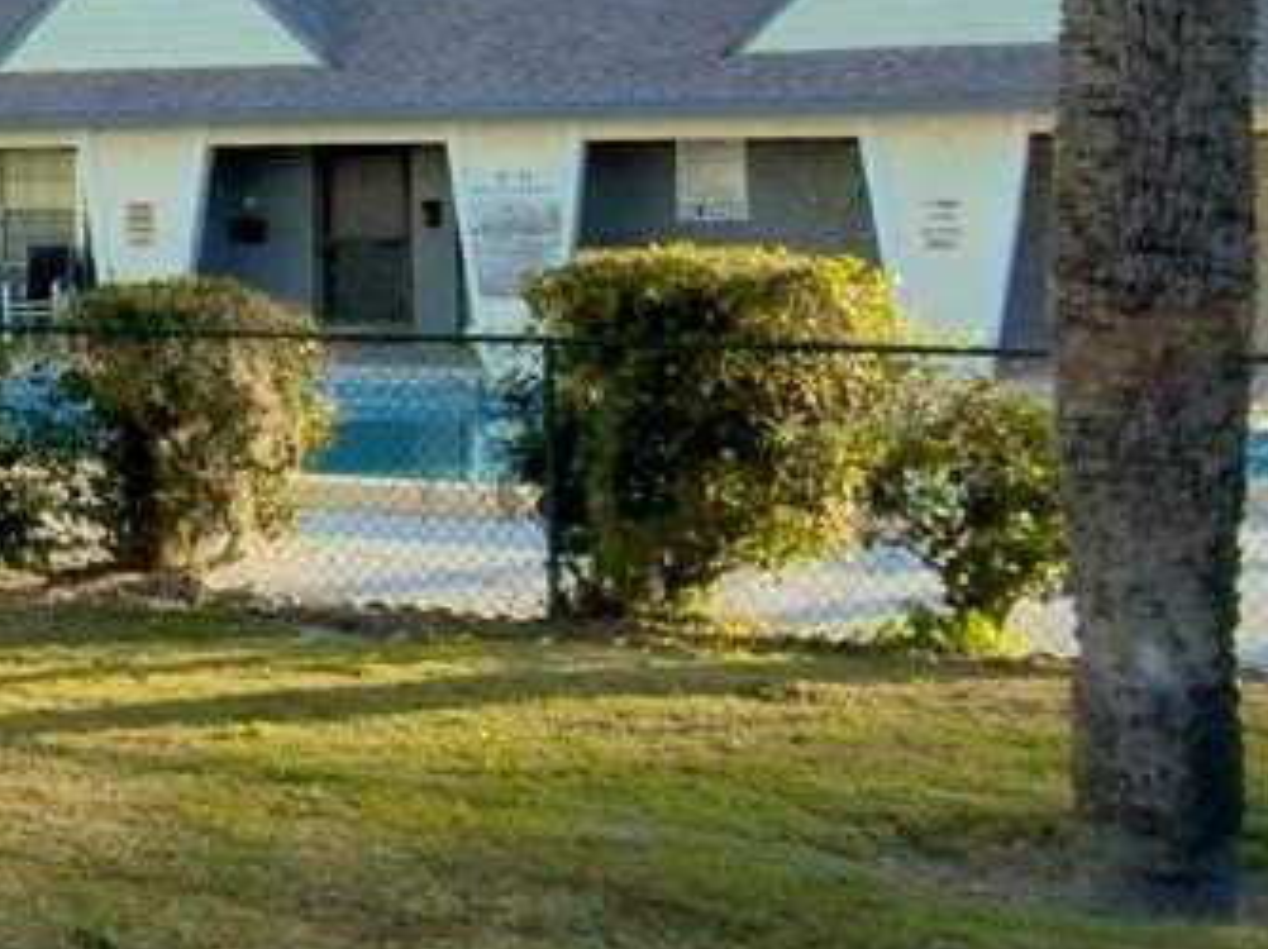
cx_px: -795
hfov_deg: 18.3
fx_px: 3331
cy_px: 44
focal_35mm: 91
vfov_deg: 16.0
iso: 16
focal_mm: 2.22
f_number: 2.2
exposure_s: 1/328
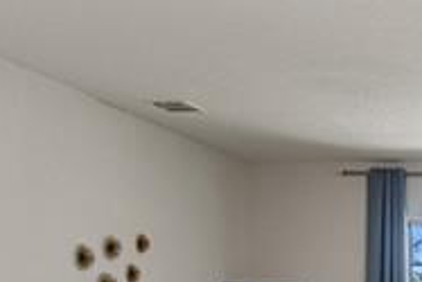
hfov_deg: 21.7
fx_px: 962
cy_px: 318
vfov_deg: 16.2
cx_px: 587
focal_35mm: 82
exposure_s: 1/8
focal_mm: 10
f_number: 4.5
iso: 400
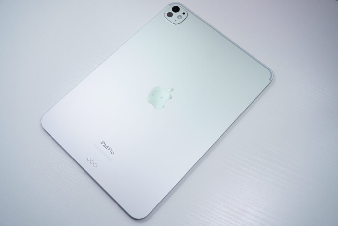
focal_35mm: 36
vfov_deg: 36.9
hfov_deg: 53.1
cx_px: 169
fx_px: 338
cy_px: 113
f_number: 5.6
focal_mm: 24
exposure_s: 1/60
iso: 100
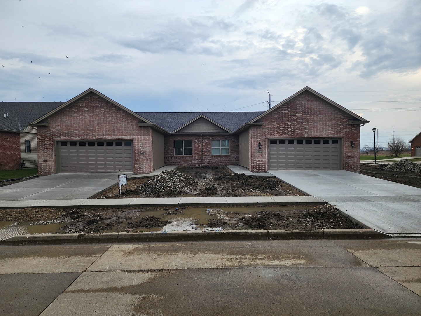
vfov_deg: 58.9
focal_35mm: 23
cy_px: 158
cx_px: 210
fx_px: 280
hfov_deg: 73.9
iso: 40
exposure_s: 1/180
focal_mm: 6.4
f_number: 1.8
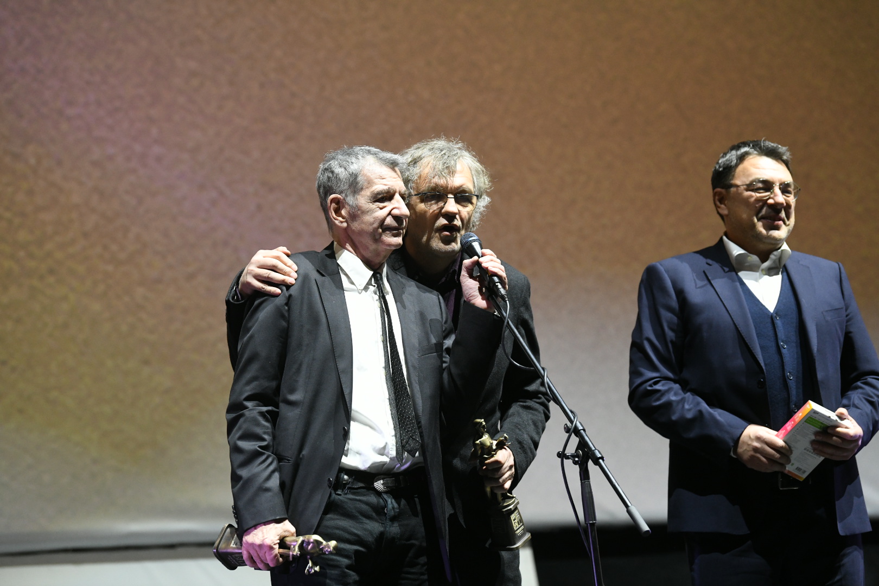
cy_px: 293
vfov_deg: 8.9
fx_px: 3784
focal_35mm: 155
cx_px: 440
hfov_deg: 13.2
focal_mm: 155
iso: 3200
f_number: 4
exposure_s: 1/200
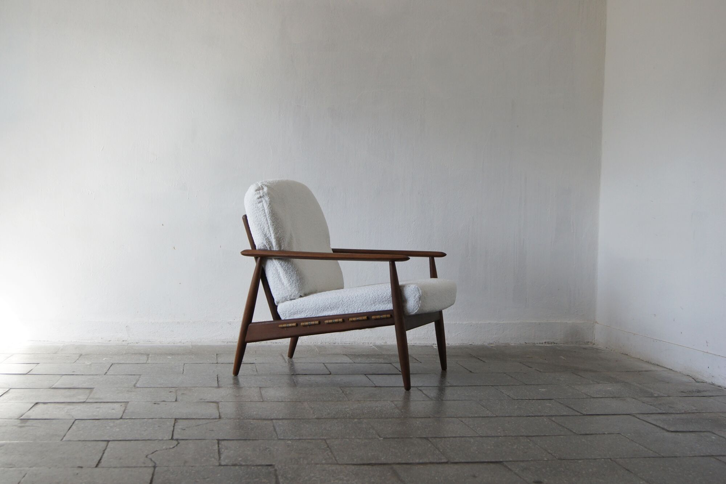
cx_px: 363
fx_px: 907
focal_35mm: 45
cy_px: 242
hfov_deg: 43.6
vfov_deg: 29.9
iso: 400
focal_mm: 30
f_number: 5.6
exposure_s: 1/125
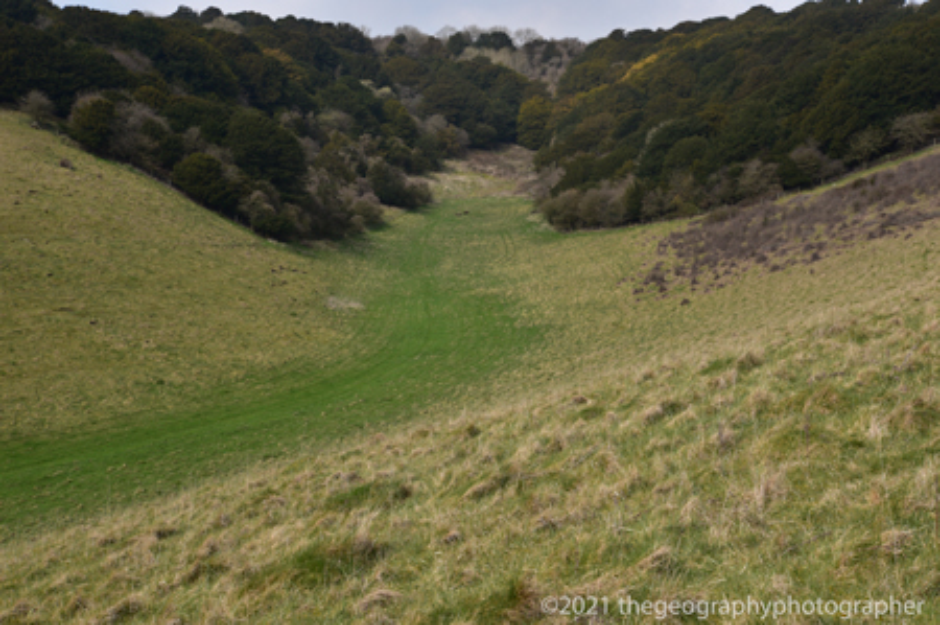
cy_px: 312
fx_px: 1252
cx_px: 470
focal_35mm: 48
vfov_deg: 28.0
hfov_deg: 41.2
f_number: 11
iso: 100
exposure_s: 1/125
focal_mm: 48
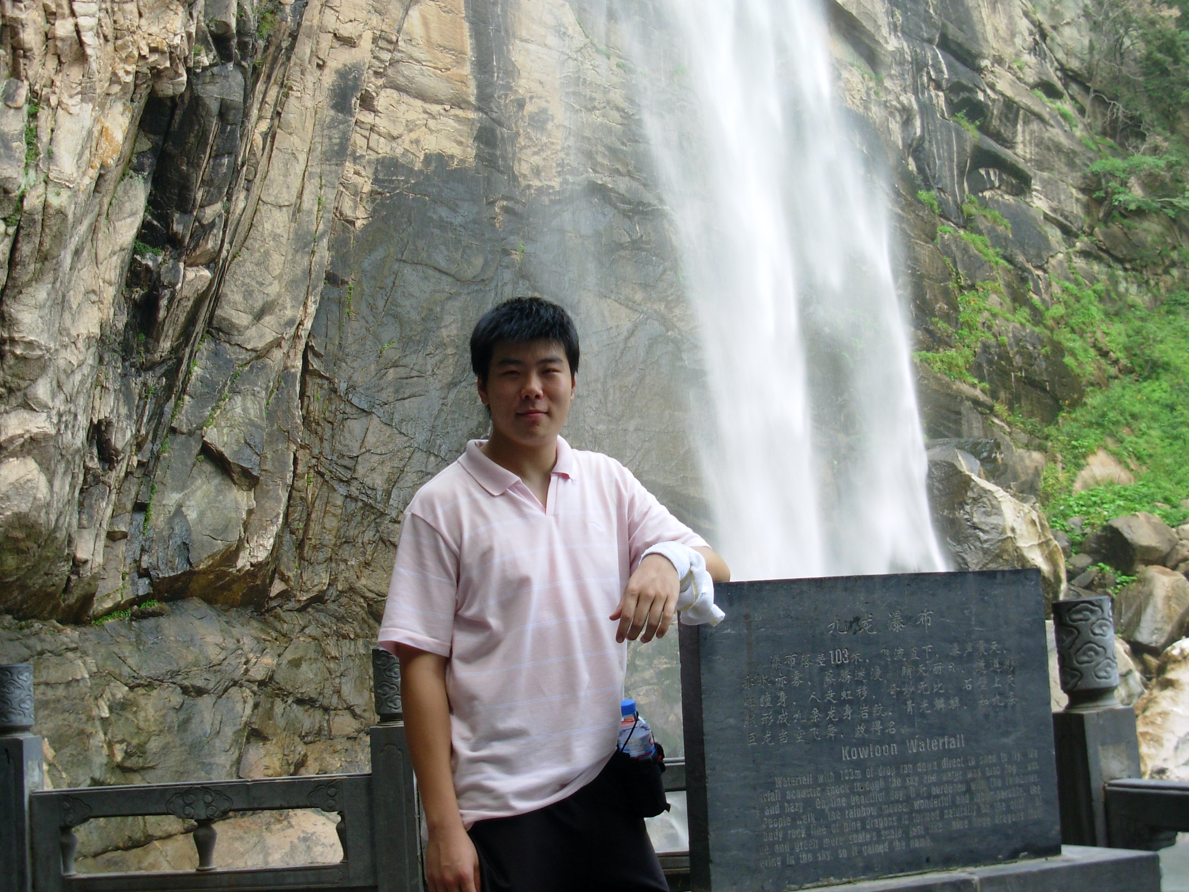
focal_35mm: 52
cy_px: 446
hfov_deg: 36.8
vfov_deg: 28.0
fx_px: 1786
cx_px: 594
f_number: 3.2
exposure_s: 1/55.4
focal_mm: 8.5
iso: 50
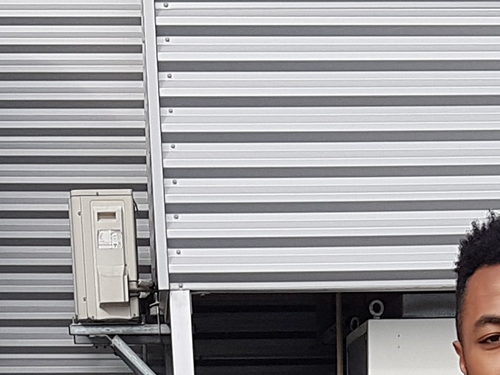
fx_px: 1892
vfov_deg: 9.9
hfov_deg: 15.0
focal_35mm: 131
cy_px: 914
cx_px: 318
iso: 40
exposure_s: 1/1268
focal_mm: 4.2
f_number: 1.7
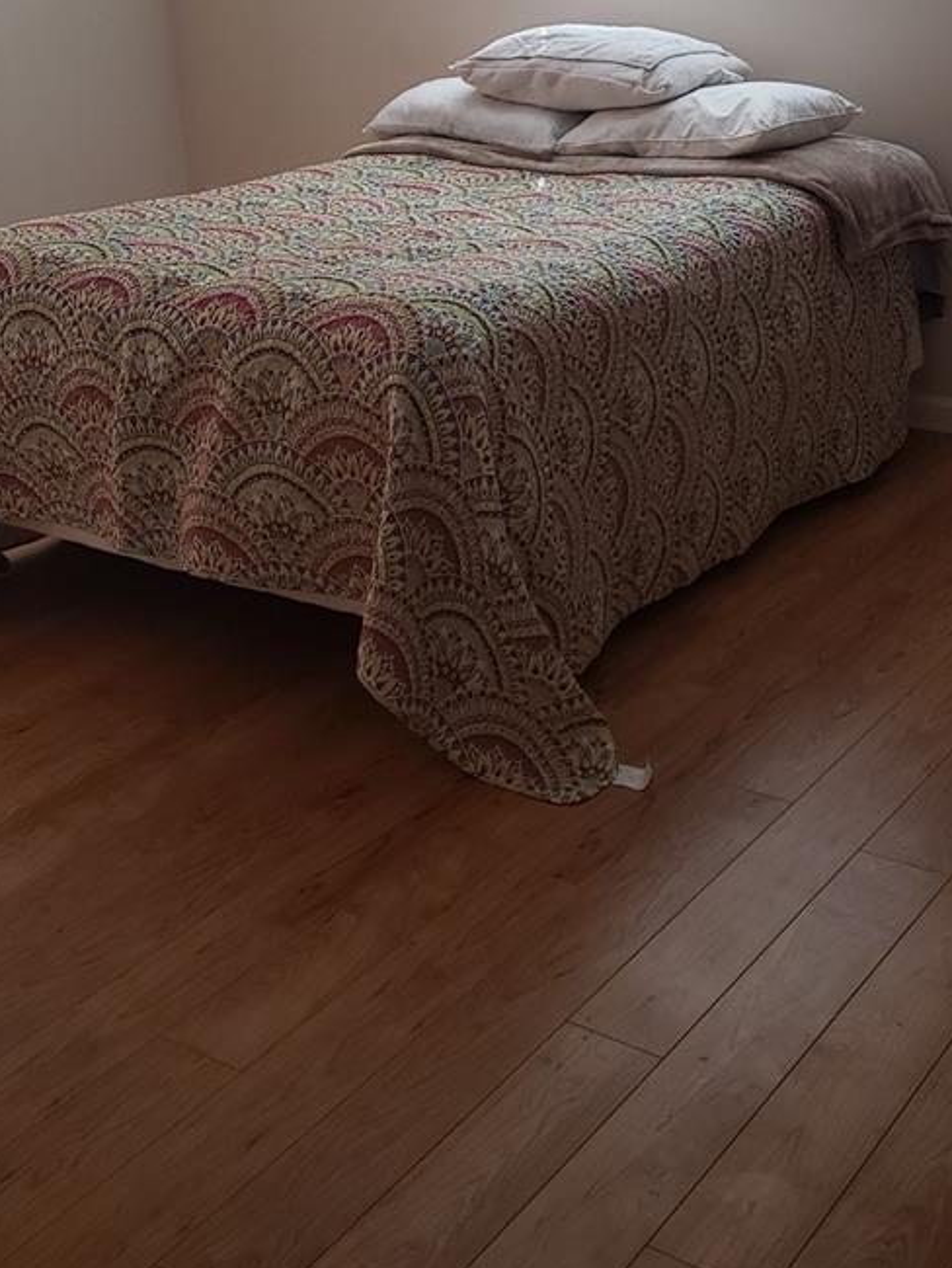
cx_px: 492
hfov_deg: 30.3
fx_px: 1759
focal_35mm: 48
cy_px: 449
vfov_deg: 39.3
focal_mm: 4.3
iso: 100
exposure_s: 1/50
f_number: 1.5
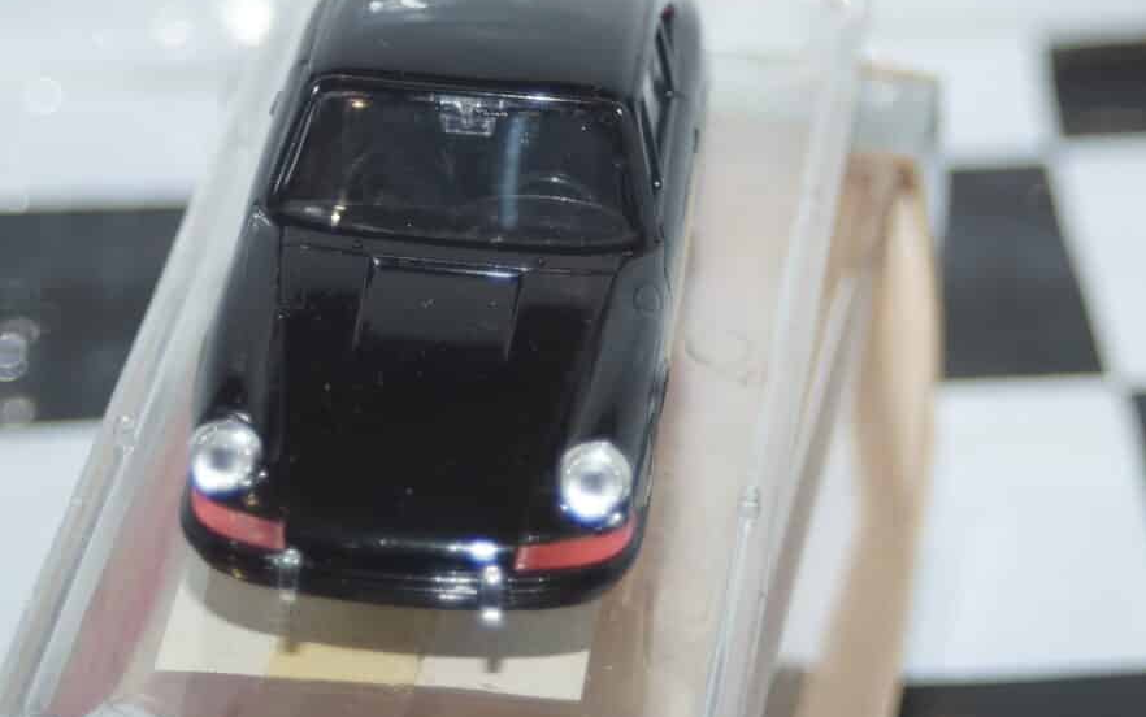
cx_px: 657
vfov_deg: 9.2
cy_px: 308
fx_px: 4437
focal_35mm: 142
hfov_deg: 14.7
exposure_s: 1/100
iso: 400
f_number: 5.6
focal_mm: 60
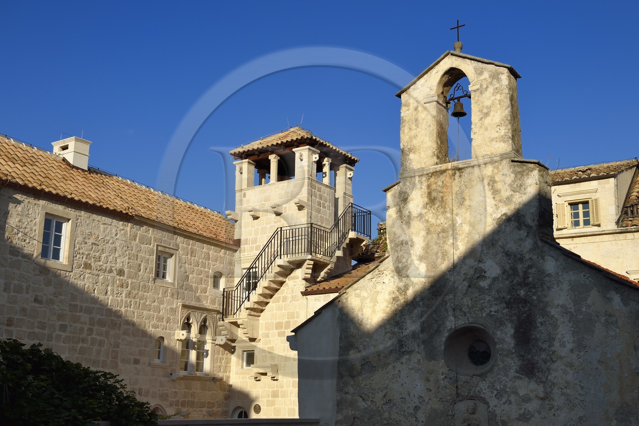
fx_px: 799
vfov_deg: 29.9
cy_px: 213
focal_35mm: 45
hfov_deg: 43.6
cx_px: 320
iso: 200
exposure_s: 1/1000
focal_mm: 45
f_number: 8
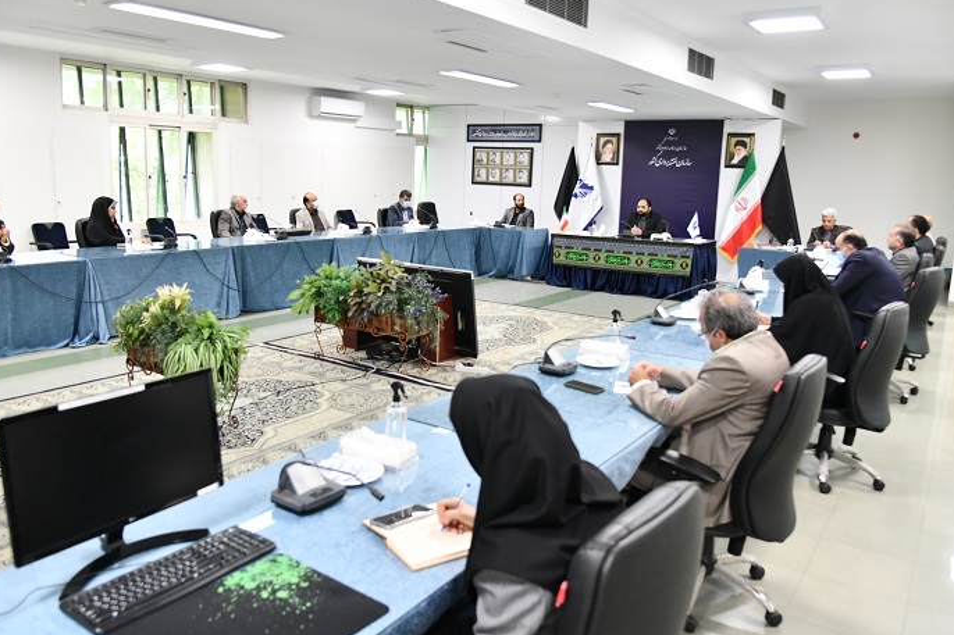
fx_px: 742
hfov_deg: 65.4
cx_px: 452
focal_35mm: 28
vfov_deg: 46.4
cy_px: 297
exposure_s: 1/100
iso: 1600
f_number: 4.5
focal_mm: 24
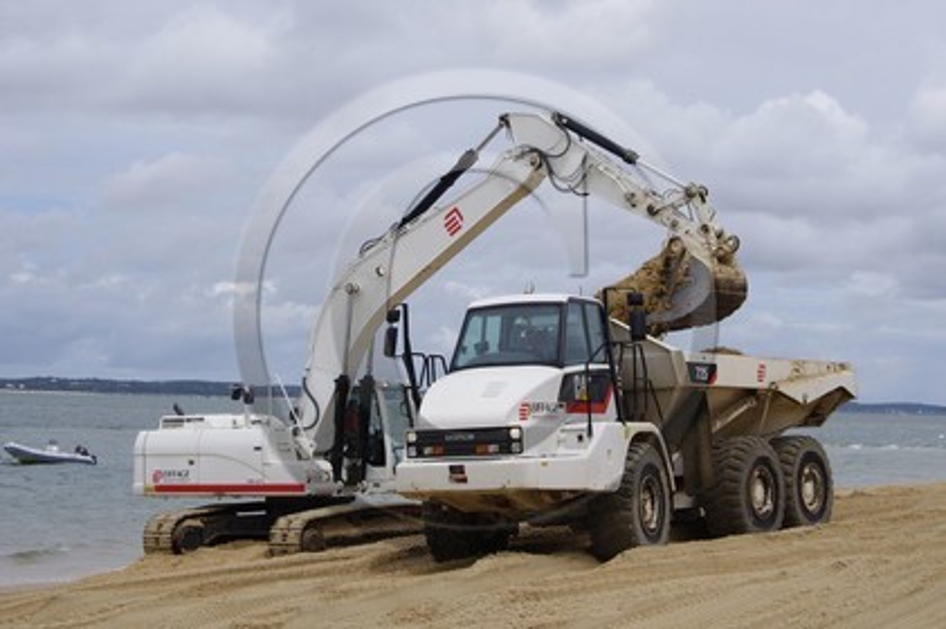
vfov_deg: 18.2
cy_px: 314
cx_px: 473
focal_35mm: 75
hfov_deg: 27.0
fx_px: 1969
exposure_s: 1/1000
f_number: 9
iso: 400
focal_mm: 50
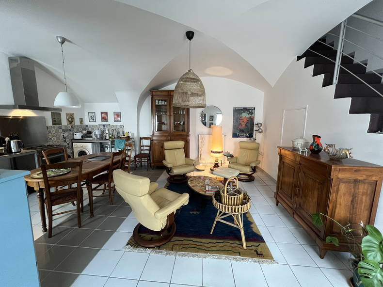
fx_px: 144
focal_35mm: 13
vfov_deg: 89.9
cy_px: 144
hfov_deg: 106.2
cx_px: 192
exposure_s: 1/50
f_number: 1.8
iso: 320
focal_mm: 1.57
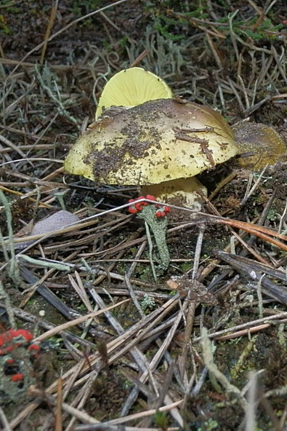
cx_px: 262
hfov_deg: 25.2
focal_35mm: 52
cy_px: 218
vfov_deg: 38.2
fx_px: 621
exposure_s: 1/40
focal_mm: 6.7
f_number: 9.9
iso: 800
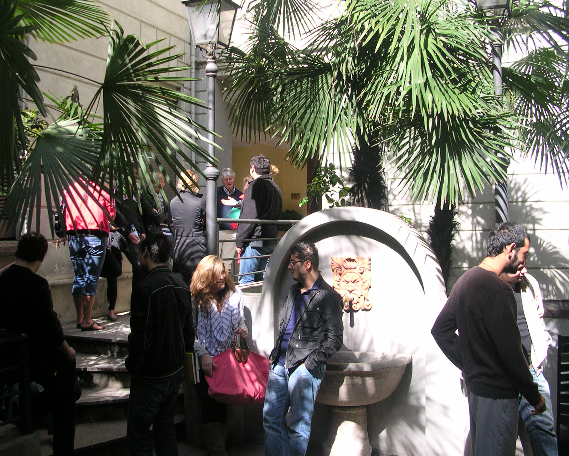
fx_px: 674
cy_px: 229
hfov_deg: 45.8
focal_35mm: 40
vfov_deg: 37.3
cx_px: 285
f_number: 2.7
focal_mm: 5.6
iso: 100
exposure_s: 1/200
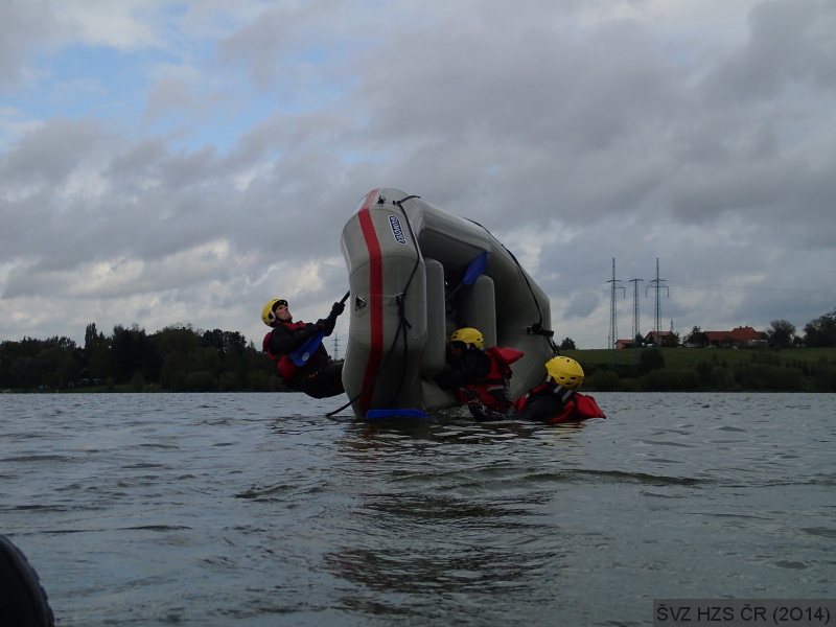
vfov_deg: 25.7
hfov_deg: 33.8
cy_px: 314
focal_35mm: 57
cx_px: 418
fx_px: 1377
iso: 200
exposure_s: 1/1250
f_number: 5
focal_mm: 10.29
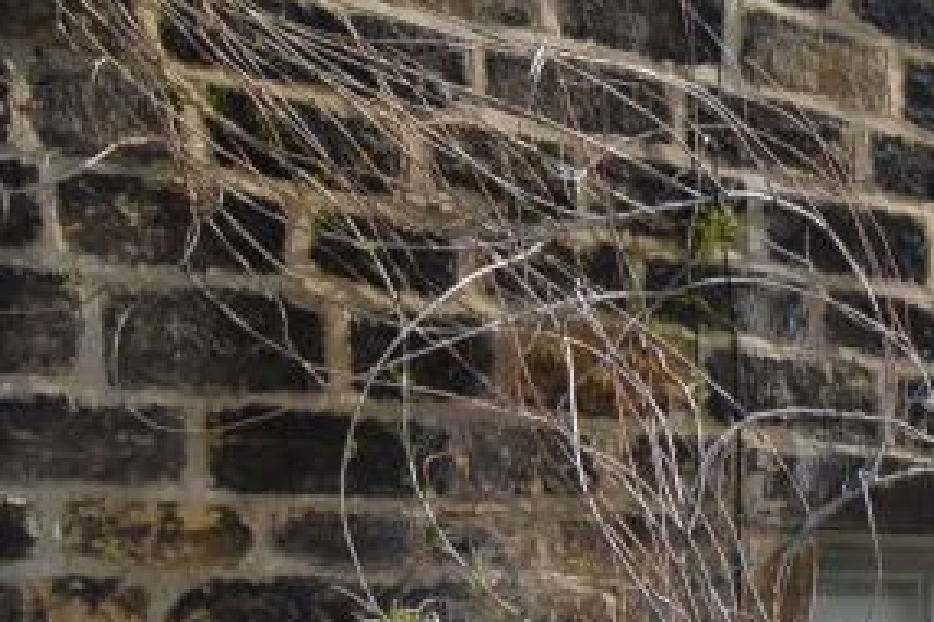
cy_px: 584
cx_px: 1258
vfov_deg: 21.4
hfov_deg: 26.7
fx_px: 1606
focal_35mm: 62
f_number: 7.1
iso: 100
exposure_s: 1/200
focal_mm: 11.5
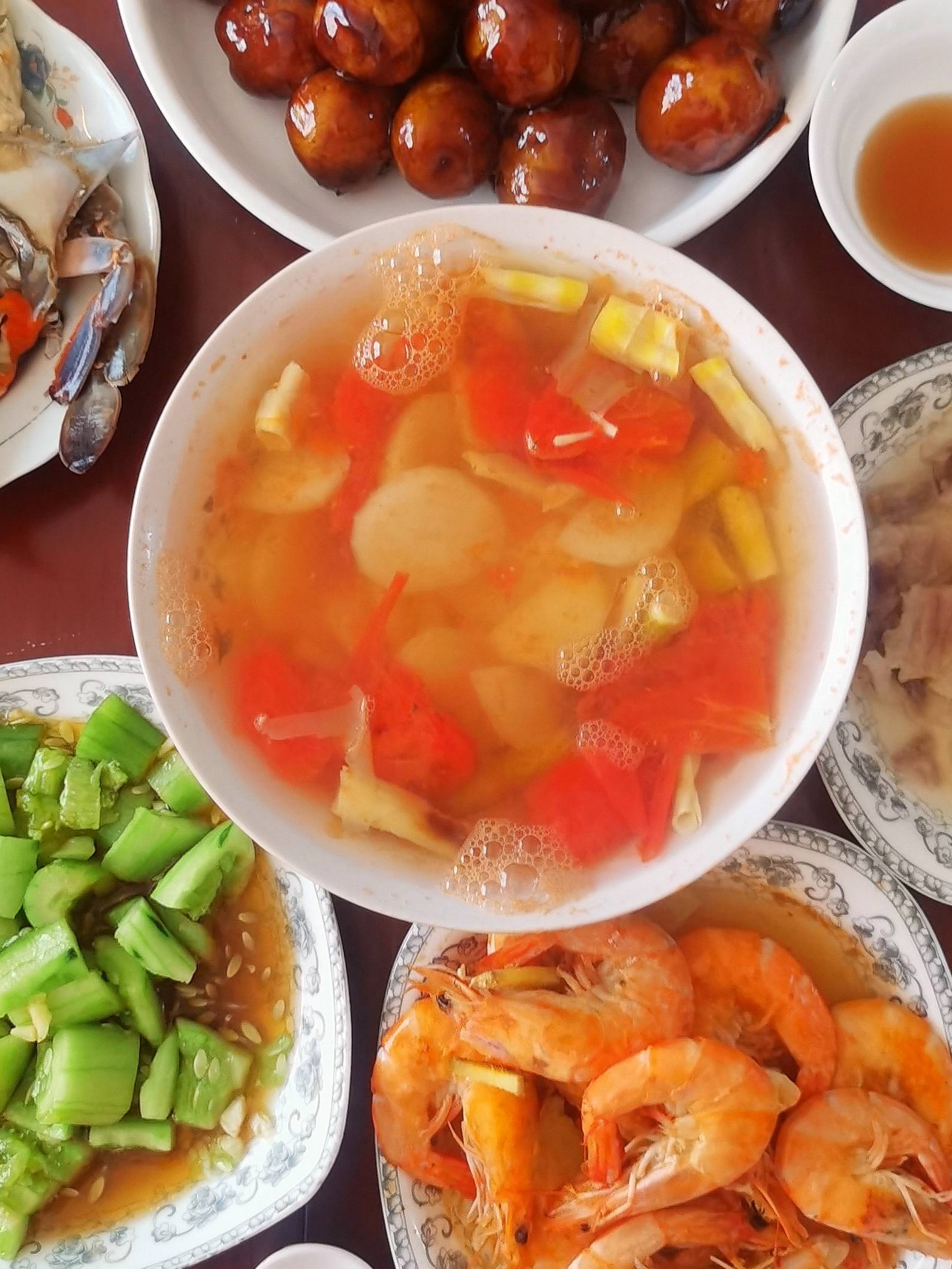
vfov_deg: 40.4
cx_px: 468
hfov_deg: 30.9
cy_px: 584
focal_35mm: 47
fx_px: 1723
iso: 250
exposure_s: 1/50
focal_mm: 5.58
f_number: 1.8
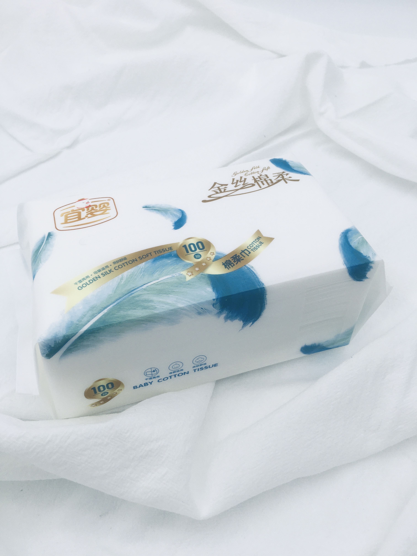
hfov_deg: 48.2
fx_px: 466
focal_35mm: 29
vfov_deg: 61.7
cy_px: 278
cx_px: 208
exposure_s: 1/403
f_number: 2.2
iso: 25
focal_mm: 4.15
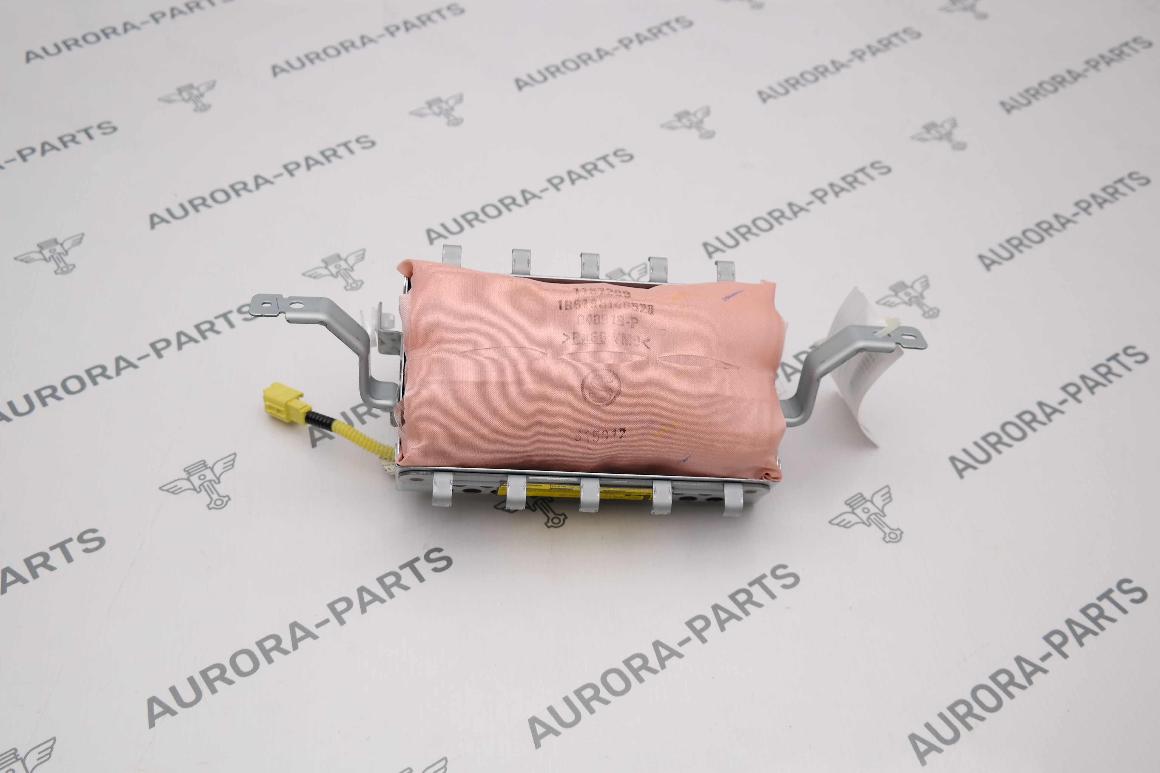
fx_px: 1321
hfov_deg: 47.4
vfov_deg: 32.6
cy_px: 386
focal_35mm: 41
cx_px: 580
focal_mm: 27
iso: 100
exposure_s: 1/100
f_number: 4
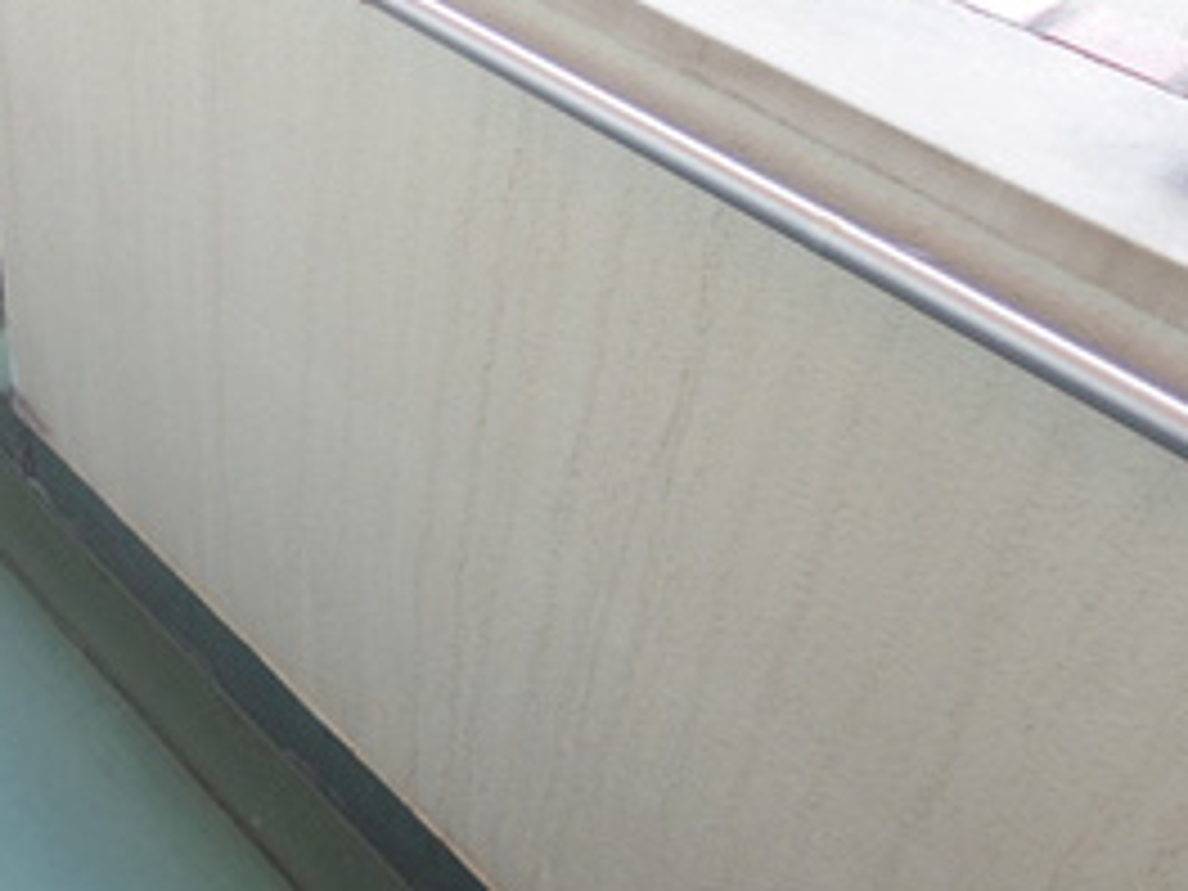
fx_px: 1544
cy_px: 214
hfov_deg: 37.7
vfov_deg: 31.6
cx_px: 9
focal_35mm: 45
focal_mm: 3.8
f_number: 3.7
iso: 200
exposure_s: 1/25
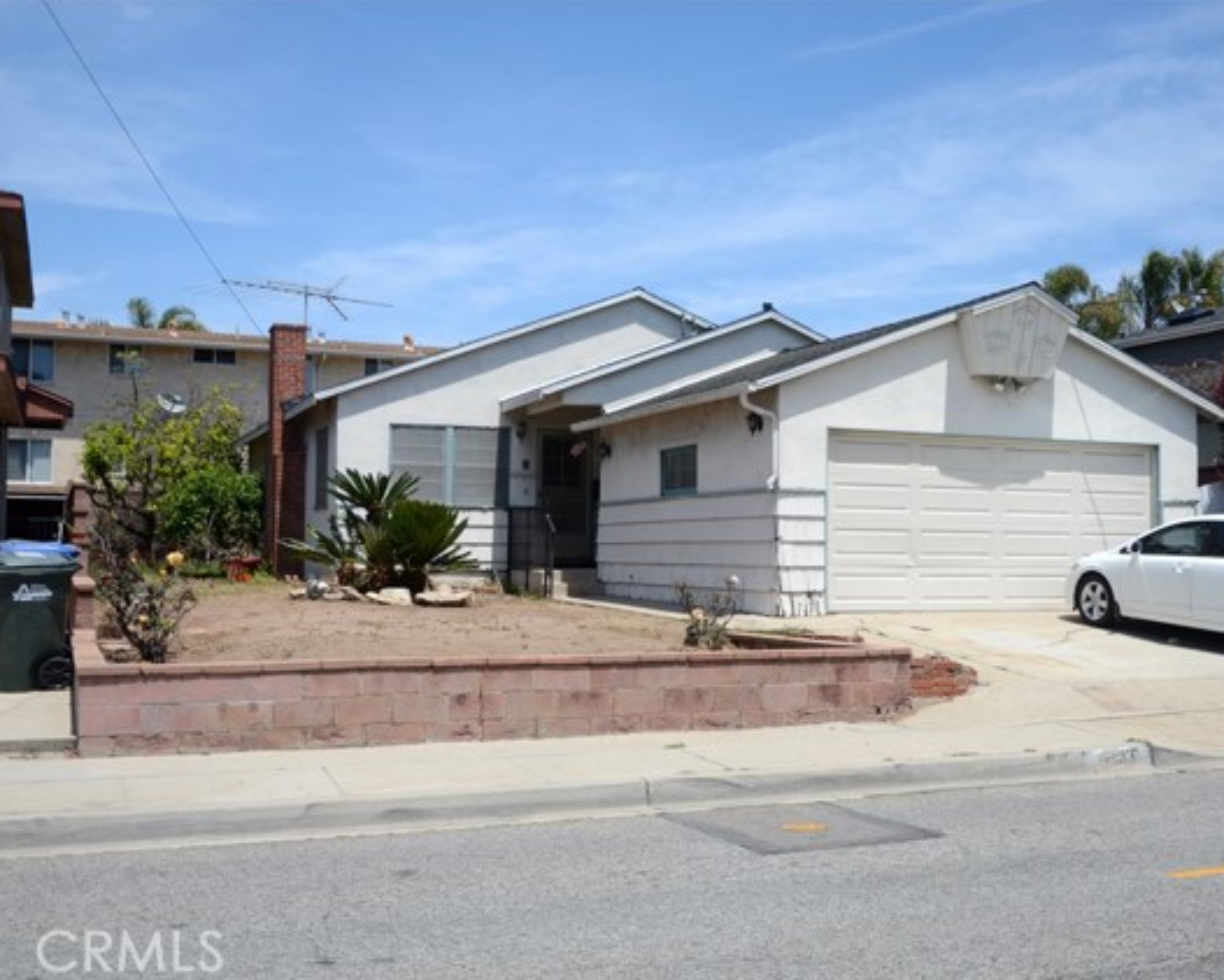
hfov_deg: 44.7
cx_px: 698
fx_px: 1486
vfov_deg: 36.5
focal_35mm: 41
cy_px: 491
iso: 125
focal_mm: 24
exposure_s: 1/1000
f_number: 5
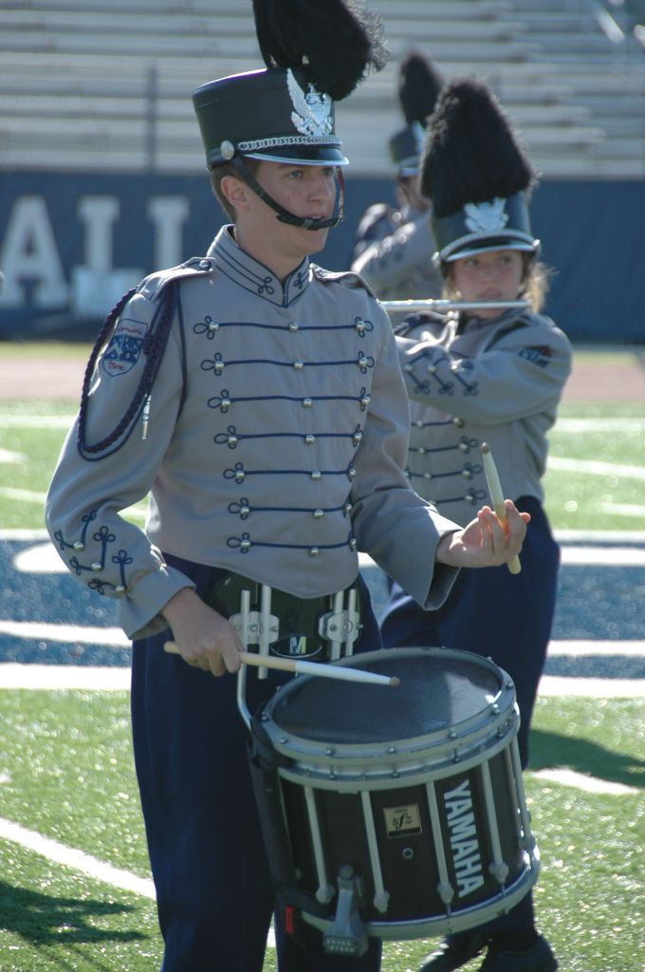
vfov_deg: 6.9
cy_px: 486
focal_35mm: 300
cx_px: 322
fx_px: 8084
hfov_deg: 4.6
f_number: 5.6
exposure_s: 1/320
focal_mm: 200
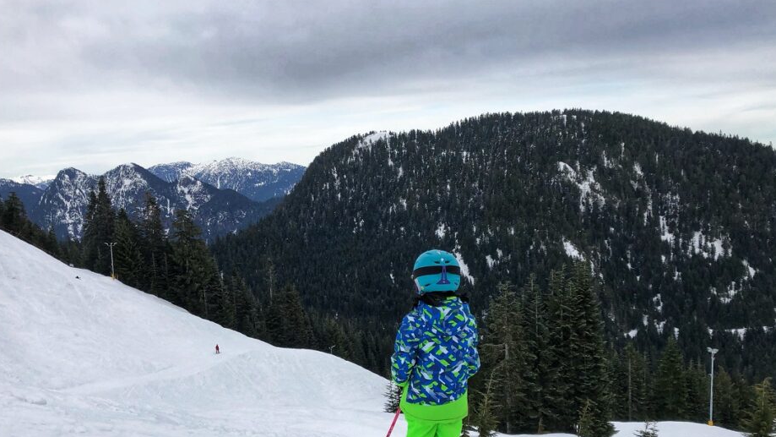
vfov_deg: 34.3
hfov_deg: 58.0
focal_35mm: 34
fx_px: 700
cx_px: 367
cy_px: 291
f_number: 1.8
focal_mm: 3.99
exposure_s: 1/1200
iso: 20
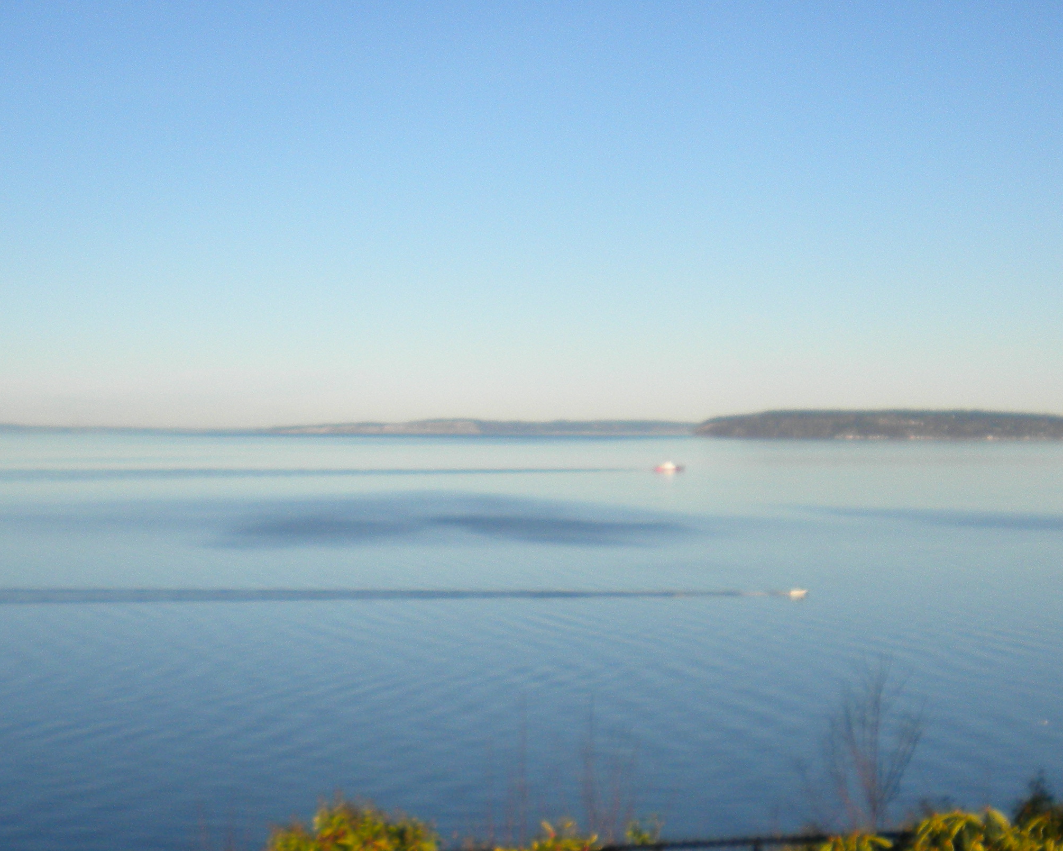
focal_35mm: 62
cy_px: 494
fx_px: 1951
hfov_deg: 30.3
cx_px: 352
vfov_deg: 24.6
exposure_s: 1/1000
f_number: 4.6
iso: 113
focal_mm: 6.3
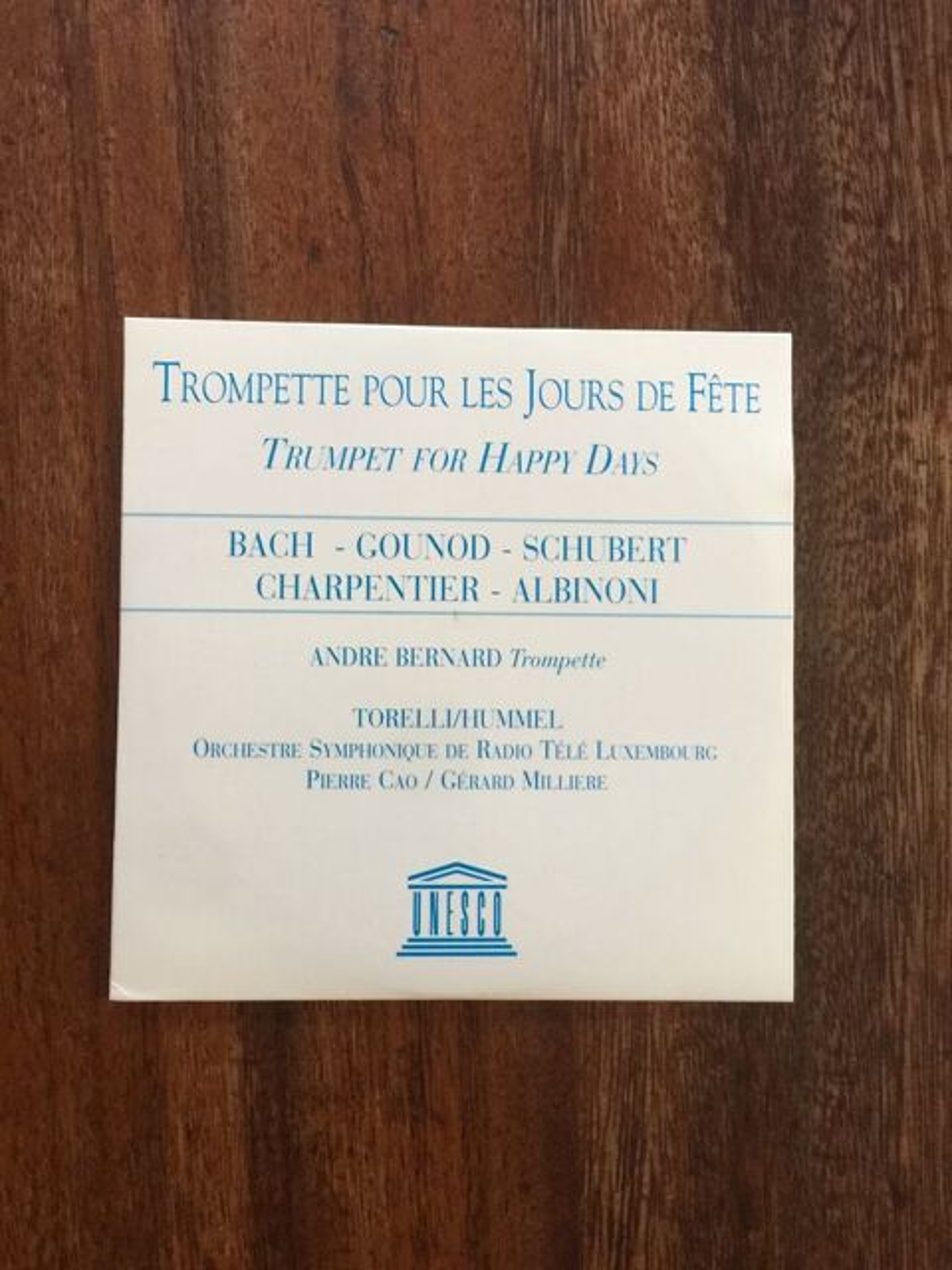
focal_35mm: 29
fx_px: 1063
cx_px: 476
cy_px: 635
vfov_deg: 61.7
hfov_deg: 48.2
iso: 125
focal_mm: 4.15
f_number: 2.2
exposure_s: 1/17
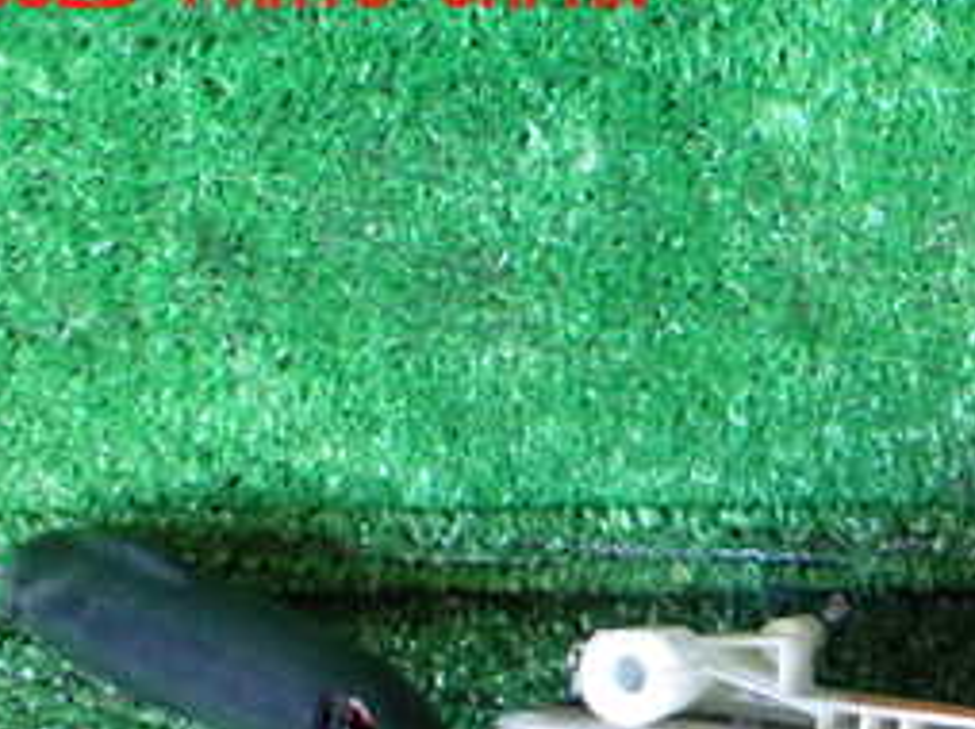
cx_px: 1102
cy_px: 798
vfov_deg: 19.8
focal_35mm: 71
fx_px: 1998
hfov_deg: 25.2
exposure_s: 1/50
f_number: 2.3
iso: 800
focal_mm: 5.4
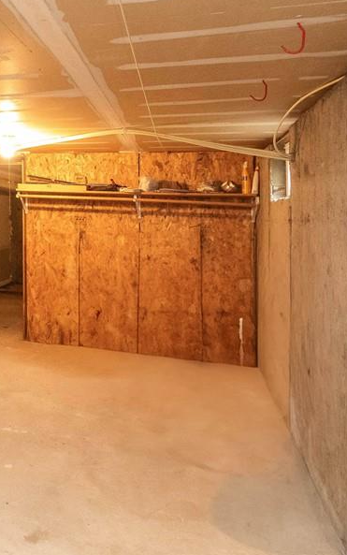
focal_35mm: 28
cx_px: -52
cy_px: 301
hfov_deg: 36.3
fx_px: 423
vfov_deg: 66.3
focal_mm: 10
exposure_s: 1/60
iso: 10000
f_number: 5.6
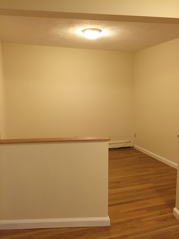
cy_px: 120
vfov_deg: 61.6
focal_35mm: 29
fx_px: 200
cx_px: 90
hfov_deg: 48.3
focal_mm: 4.15
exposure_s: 1/30
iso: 125
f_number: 2.2
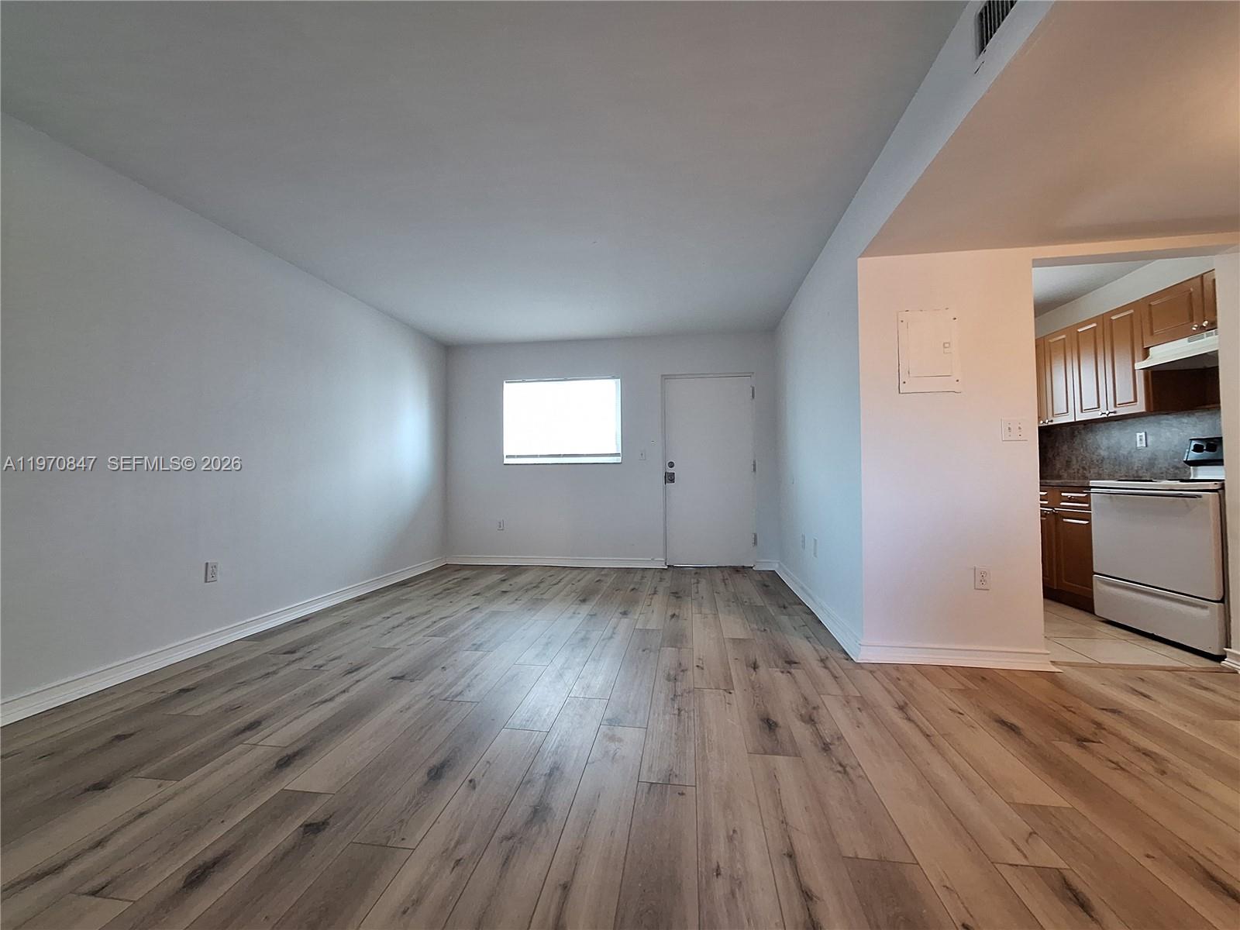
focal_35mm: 13
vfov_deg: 89.9
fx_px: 466
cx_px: 620
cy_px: 465
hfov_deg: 106.2
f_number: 2.2
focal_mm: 1.74
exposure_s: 1/24
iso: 200
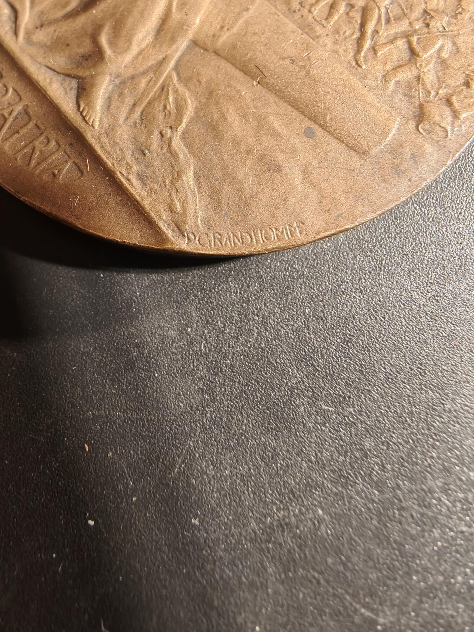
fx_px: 420
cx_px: 237
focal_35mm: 23
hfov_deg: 58.9
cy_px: 316
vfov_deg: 73.9
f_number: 2
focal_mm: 2.32
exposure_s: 1/50
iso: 250
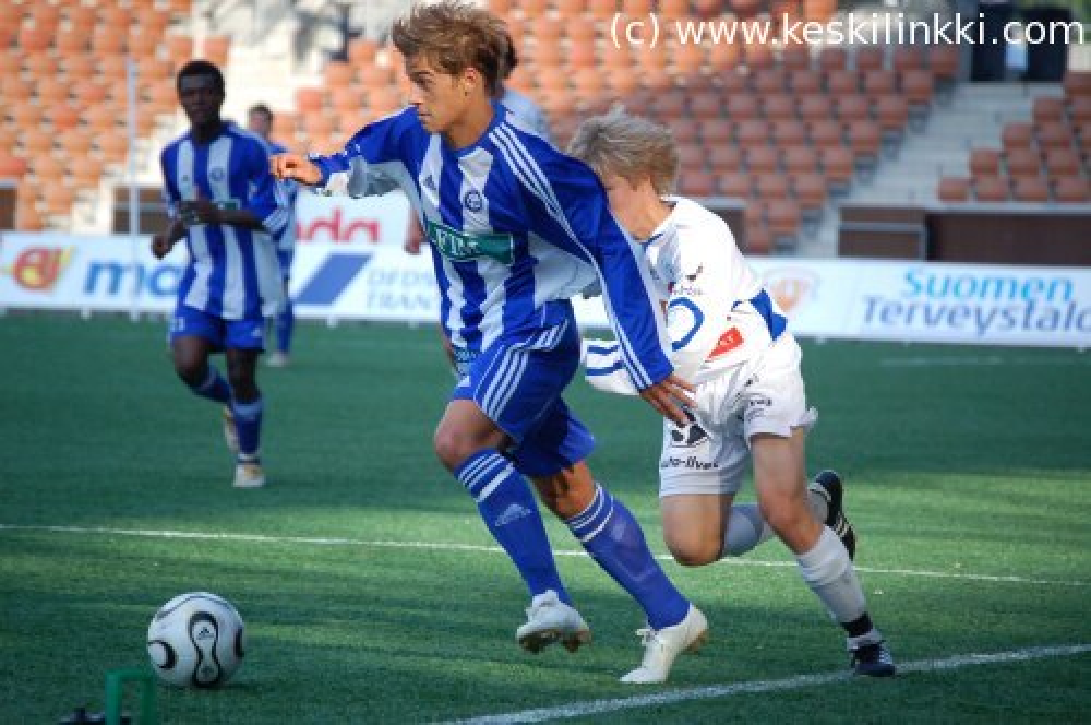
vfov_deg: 5.5
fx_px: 7491
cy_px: 362
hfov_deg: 8.3
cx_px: 546
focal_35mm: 248
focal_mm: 165
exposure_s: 1/1000
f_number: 5.3
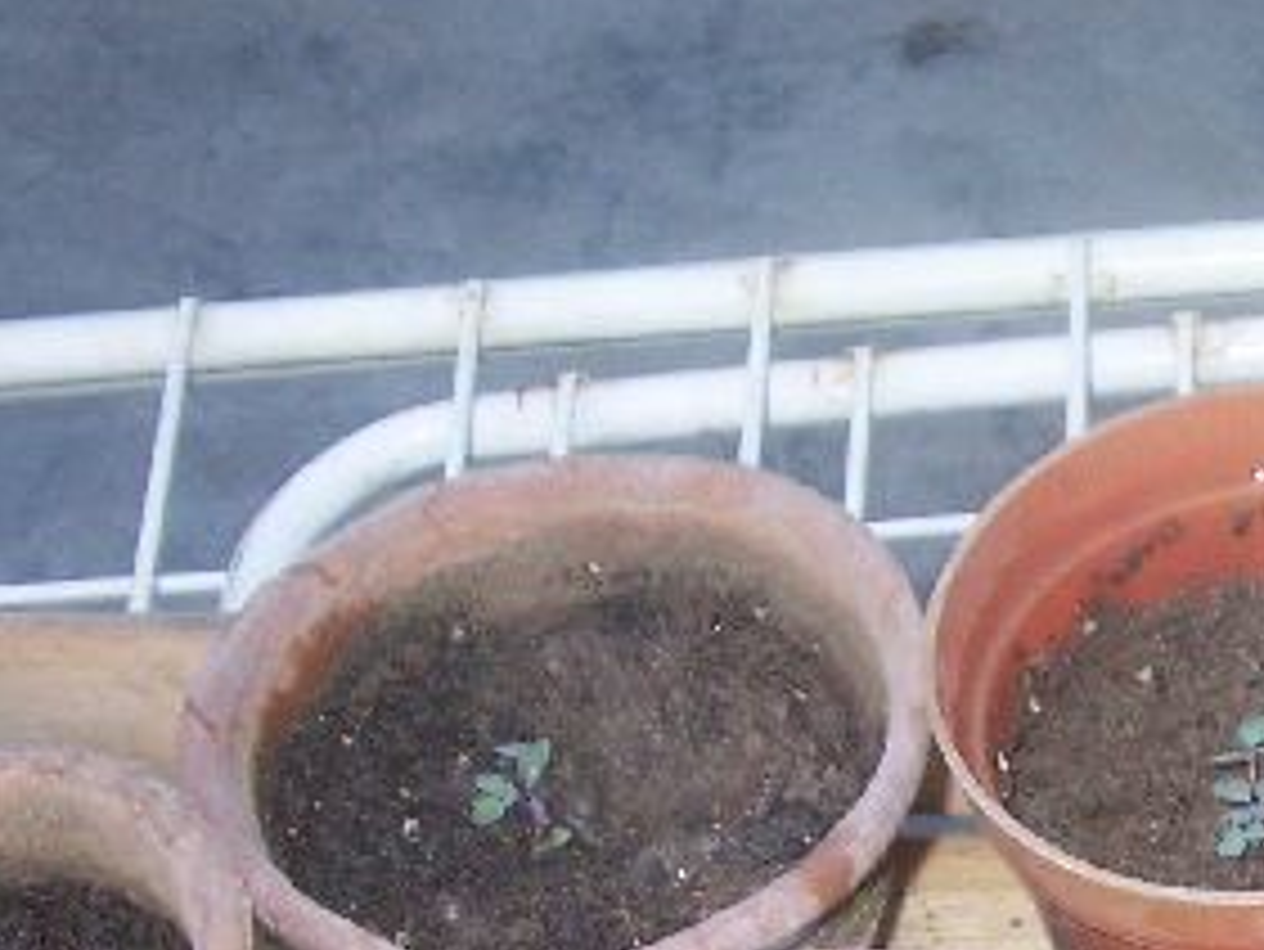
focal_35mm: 108
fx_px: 3945
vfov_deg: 13.3
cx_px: 1358
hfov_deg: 17.6
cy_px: 1159
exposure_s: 1/60
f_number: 3.9
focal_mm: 6.3
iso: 125
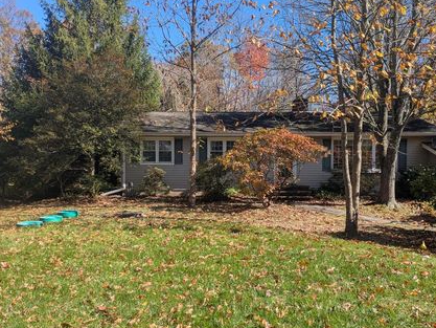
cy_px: 166
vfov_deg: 46.8
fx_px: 378
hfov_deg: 59.8
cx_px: 244
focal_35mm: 30
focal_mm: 5.43
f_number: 1.89
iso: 45
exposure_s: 1/690
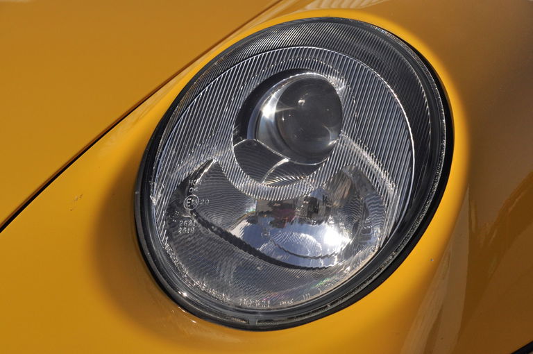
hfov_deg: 23.4
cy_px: 177
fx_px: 1286
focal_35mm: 87
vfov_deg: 15.7
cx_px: 266
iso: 500
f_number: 9
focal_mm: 58
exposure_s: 1/1250
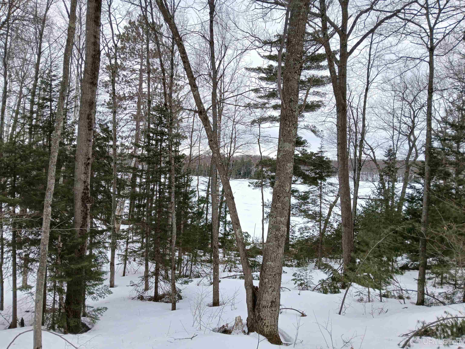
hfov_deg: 67.3
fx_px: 349
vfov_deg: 53.1
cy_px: 174
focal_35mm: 26
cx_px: 232
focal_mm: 3.98
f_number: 1.8
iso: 20
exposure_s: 1/407
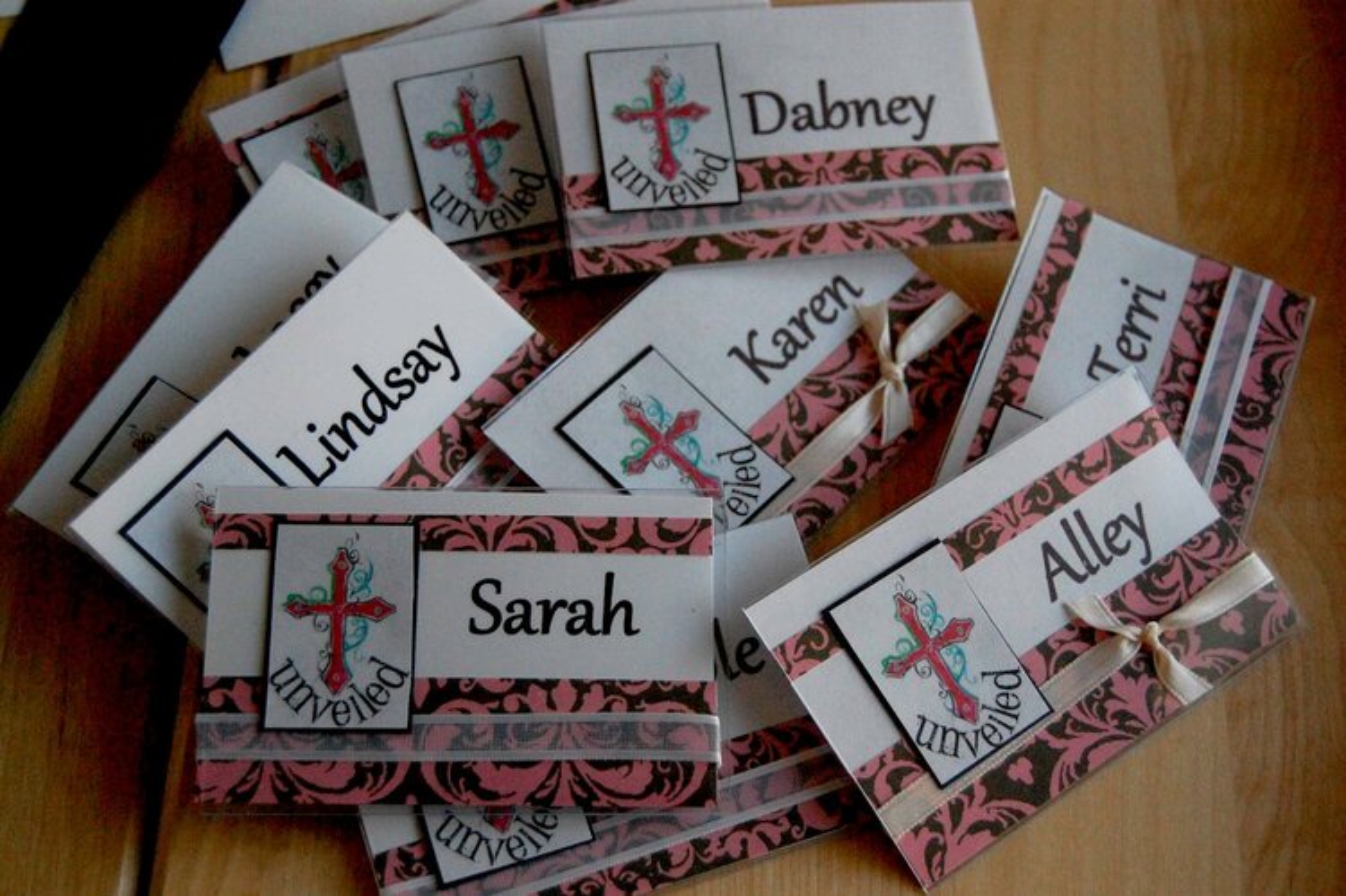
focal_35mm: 60
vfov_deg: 22.6
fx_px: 2242
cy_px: 448
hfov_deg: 33.4
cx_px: 673
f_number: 5
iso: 1600
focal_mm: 40
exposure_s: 1/160
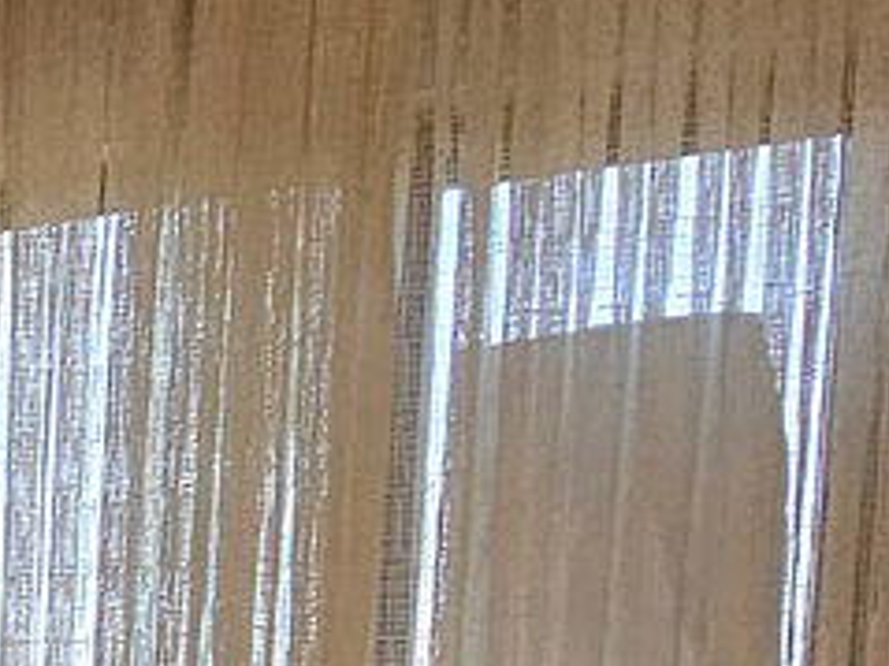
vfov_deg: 15.2
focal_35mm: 87
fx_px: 2233
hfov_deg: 16.1
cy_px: 1098
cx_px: -1008
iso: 80
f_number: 2.2
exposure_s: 1/1000
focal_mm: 2.2
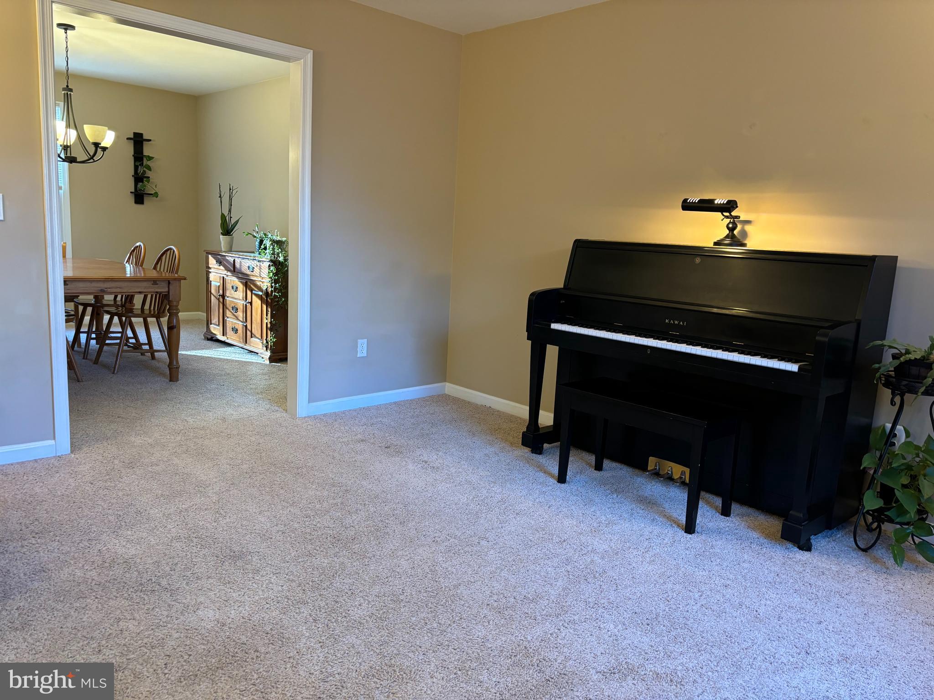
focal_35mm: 26
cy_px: 350
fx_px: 702
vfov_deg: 53.1
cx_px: 467
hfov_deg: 67.3
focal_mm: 5.96
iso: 250
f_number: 1.6
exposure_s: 1/60
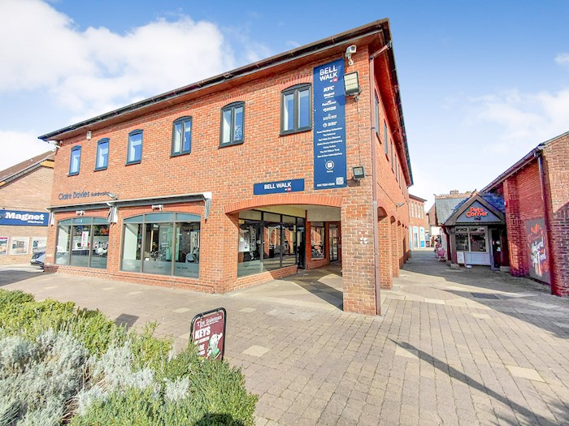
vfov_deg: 78.1
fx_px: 263
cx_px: 284
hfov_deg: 94.5
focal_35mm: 16
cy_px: 213
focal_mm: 1.64
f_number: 2.2
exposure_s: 1/900
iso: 40
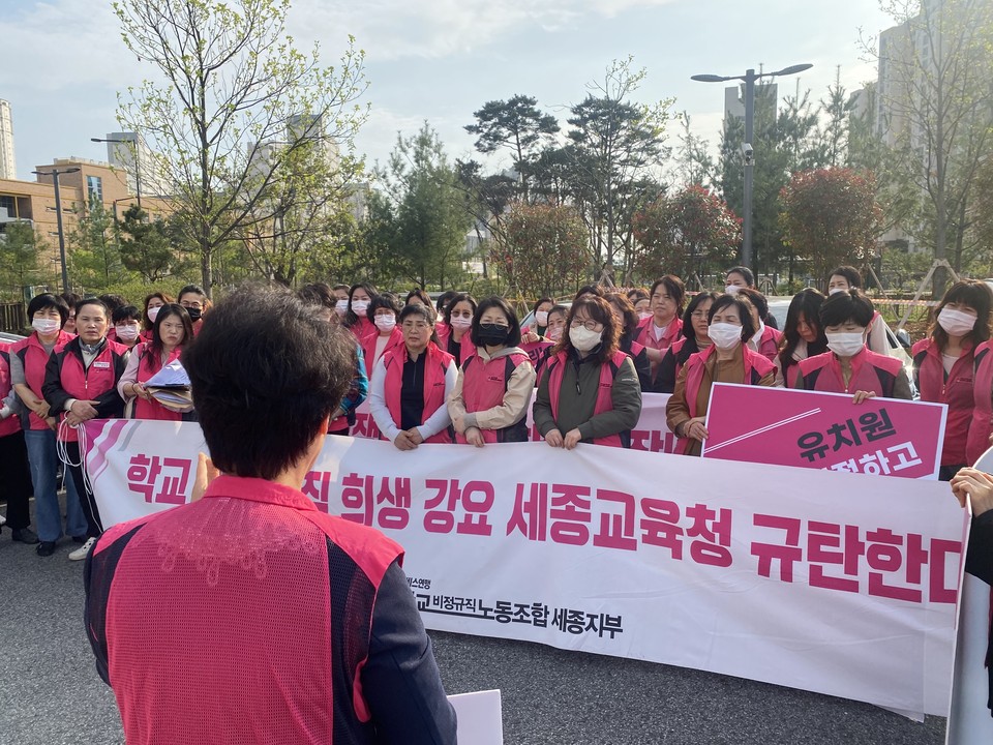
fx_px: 746
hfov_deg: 67.3
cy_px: 372
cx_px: 496
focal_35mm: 26
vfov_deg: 53.1
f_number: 1.8
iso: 32
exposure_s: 1/1779
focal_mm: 4.25
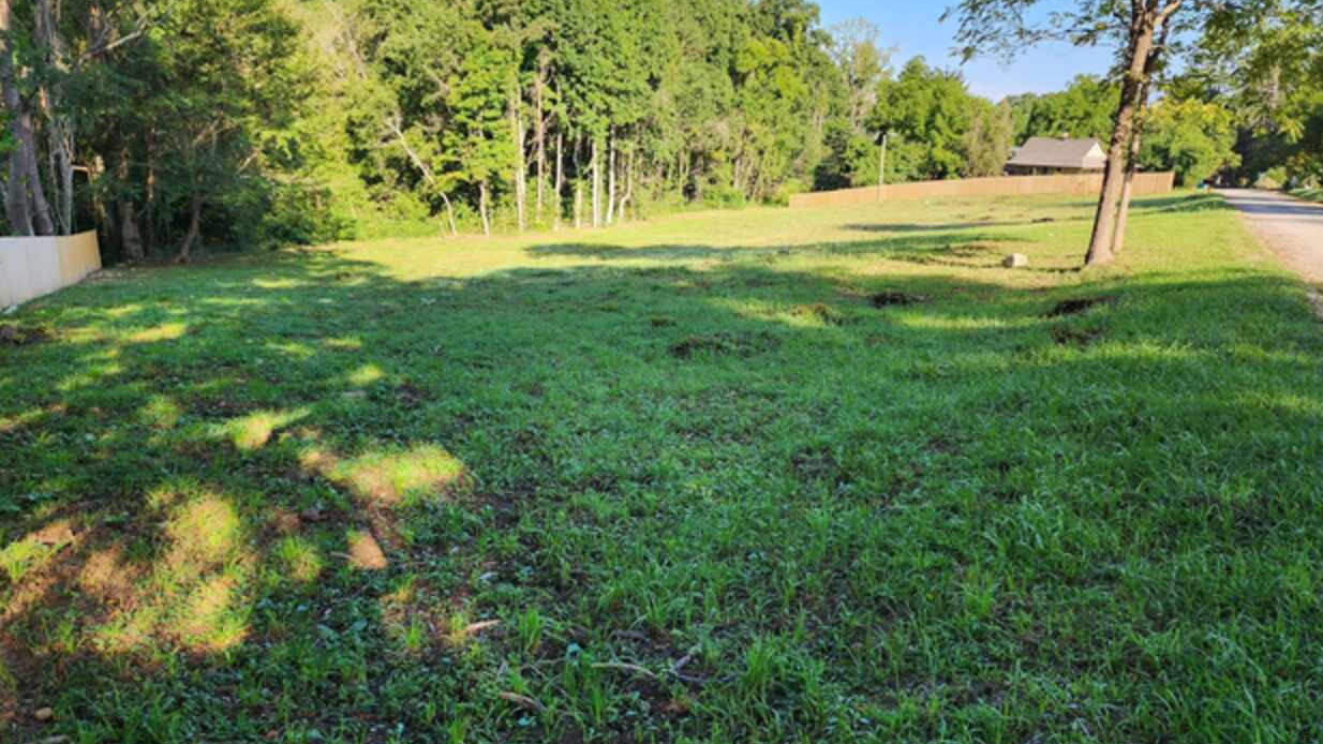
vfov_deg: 44.4
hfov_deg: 71.9
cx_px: 652
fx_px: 912
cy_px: 356
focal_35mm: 26
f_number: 1.8
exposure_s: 1/256
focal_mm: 6.4
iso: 12
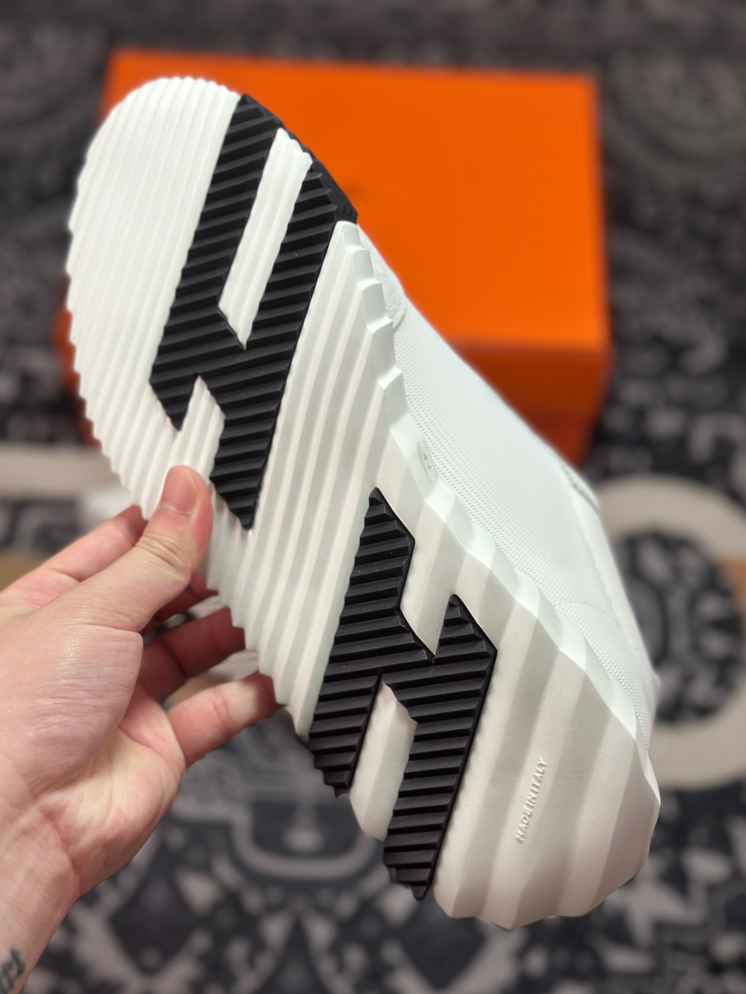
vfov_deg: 38.9
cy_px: 493
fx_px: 1408
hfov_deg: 29.7
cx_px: 371
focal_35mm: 49
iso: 80
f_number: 1.78
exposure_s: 1/1357
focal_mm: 6.86
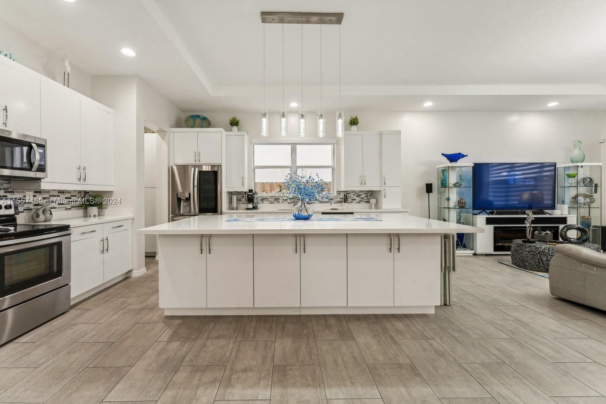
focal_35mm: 14
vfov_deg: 81.2
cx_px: 303
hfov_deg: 104.2
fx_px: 236
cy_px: 202
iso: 200
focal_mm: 14
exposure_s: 1/10
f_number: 9
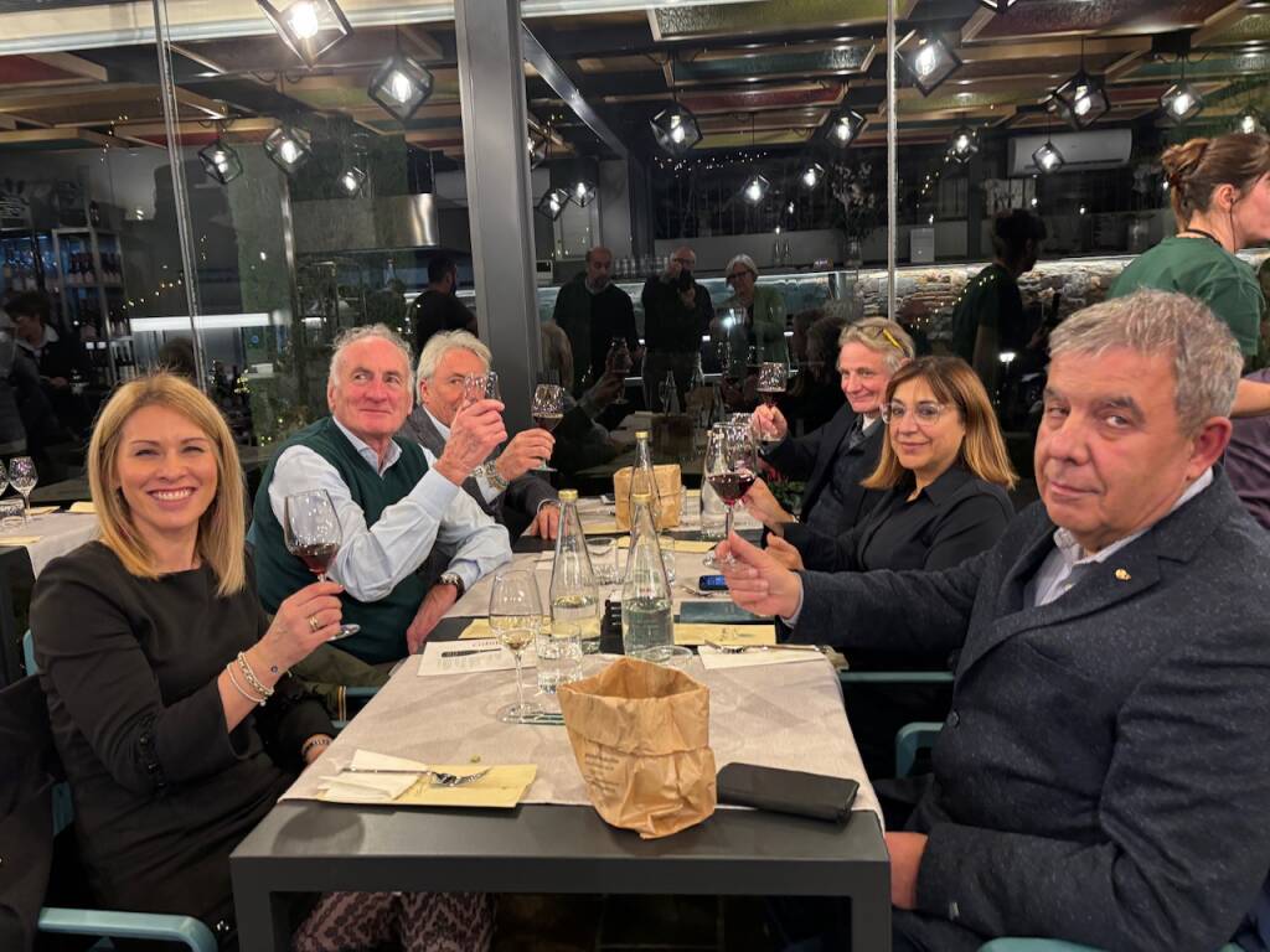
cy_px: 476
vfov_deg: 53.1
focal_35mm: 26
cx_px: 635
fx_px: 954
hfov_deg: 67.3
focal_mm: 5.96
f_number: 1.6
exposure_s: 1/50
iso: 250
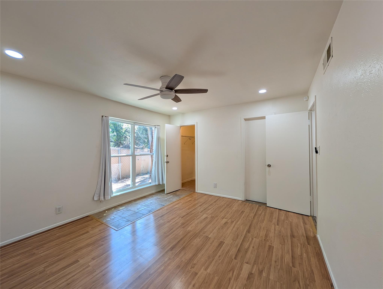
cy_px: 144
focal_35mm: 12
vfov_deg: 94.6
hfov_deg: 110.5
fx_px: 133
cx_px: 192
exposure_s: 1/120
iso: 74
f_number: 1.7
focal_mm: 2.02
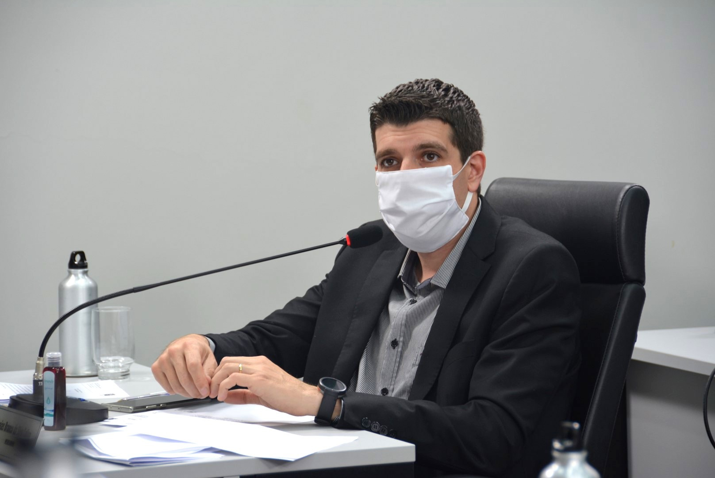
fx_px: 3876
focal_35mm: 195
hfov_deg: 10.5
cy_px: 239
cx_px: 358
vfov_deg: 7.1
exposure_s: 1/60
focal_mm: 130
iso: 400
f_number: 5.6
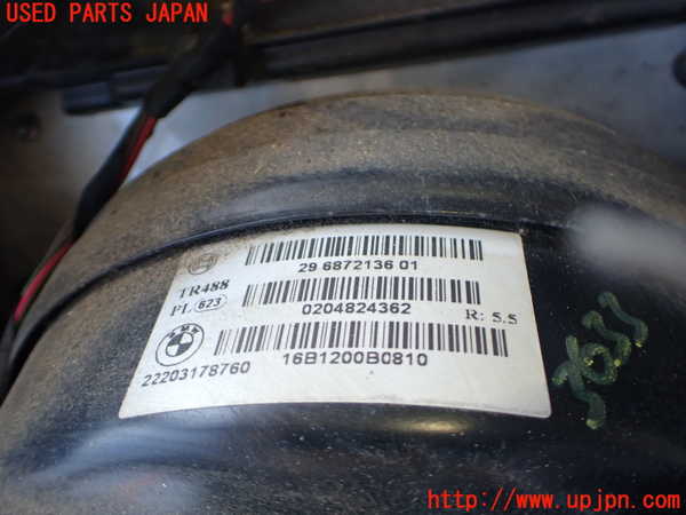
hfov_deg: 60.0
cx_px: 343
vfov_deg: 46.8
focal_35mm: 30
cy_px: 258
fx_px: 595
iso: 200
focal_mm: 5.4
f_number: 2.3
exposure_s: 1/125
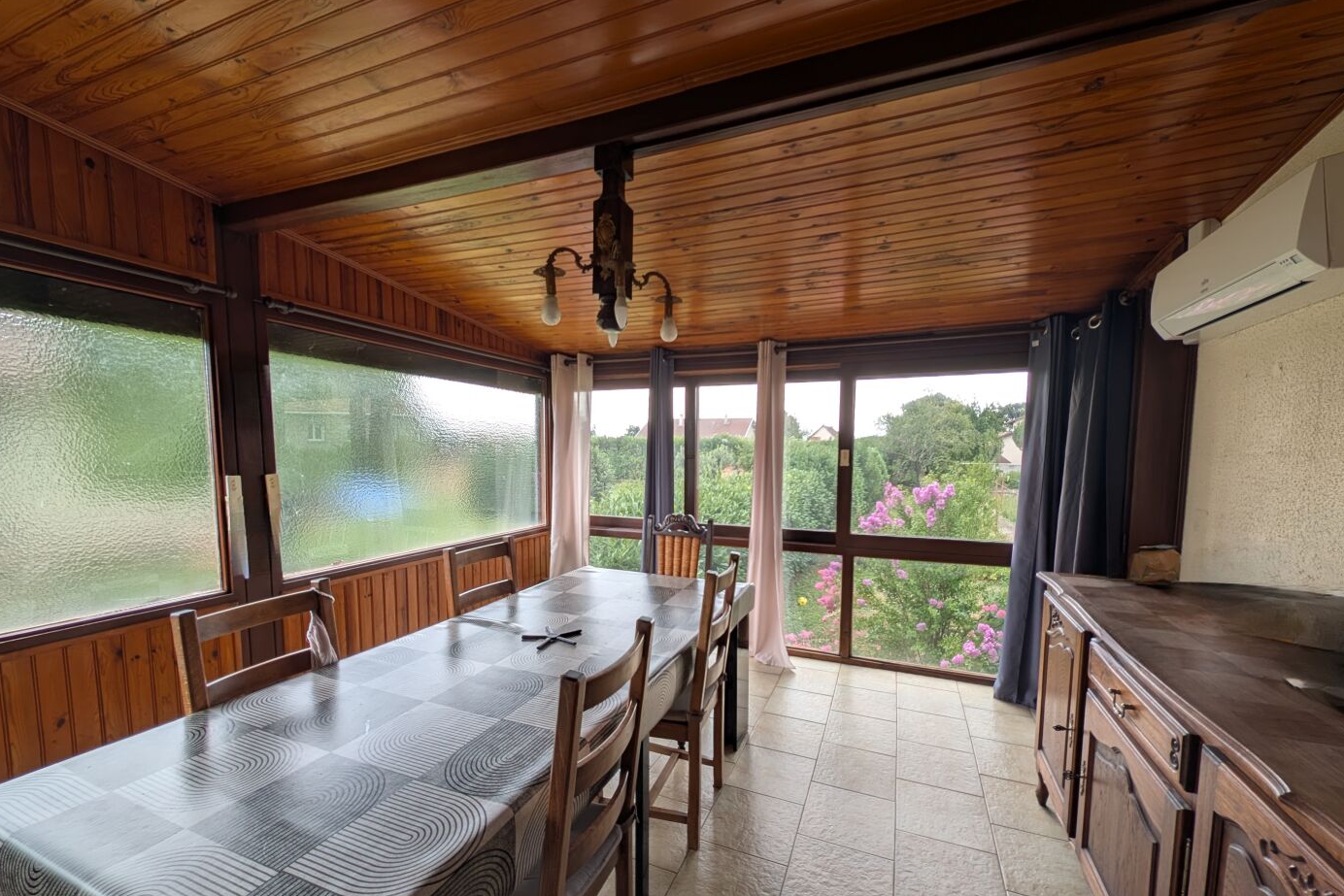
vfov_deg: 85.1
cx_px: 687
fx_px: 485
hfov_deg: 108.3
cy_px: 499
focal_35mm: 13
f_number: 1.95
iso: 42
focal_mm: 2.23
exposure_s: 1/204
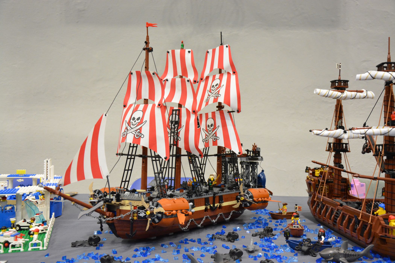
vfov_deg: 34.2
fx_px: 428
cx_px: 198
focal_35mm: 39
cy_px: 132
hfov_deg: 49.6
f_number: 5
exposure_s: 1/100
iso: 2500
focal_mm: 26
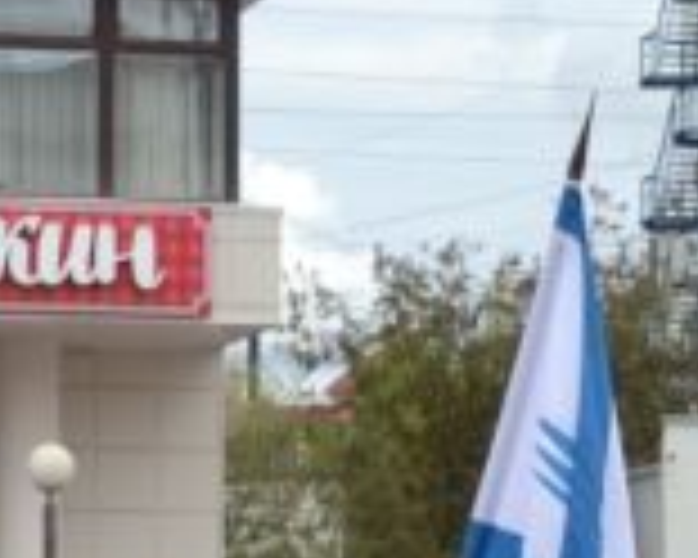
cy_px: 853
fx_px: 3842
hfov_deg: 10.4
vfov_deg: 8.1
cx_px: 356
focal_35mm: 186
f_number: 5
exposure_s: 1/1250
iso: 400
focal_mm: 20
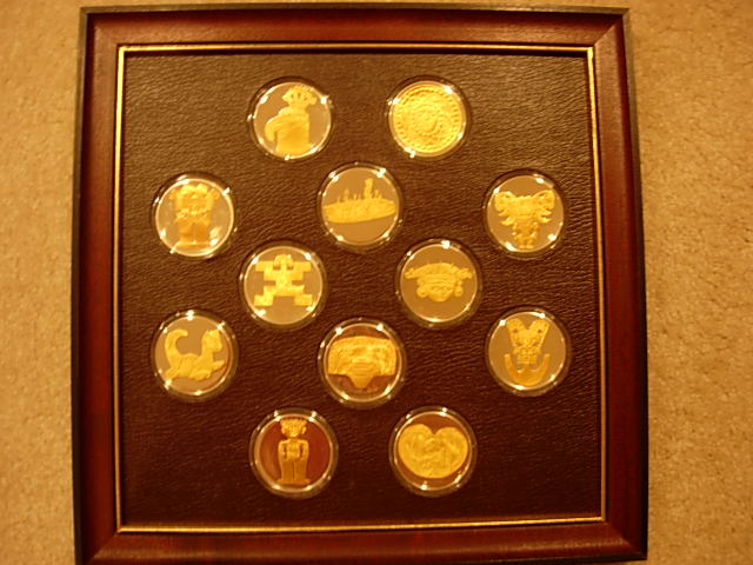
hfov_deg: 49.0
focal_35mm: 38
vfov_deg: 37.7
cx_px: 376
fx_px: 827
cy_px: 282
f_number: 2.8
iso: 64
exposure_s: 1/4.1
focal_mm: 7.8
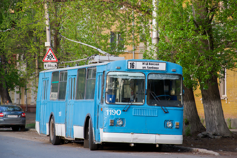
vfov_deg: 8.7
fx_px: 1037
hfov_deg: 13.0
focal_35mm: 158
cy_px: 79
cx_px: 118
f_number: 6.3
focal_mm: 105
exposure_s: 1/30
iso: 400
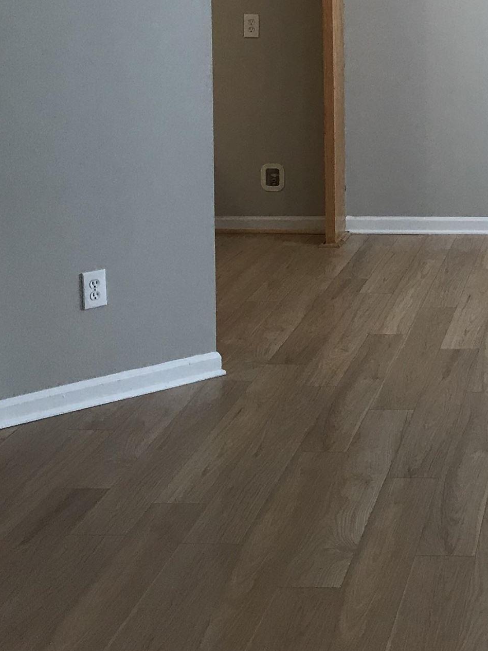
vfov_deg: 27.7
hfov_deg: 20.1
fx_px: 1278
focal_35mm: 68
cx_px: 606
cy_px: 90
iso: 32
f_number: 1.8
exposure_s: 1/30
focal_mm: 3.99
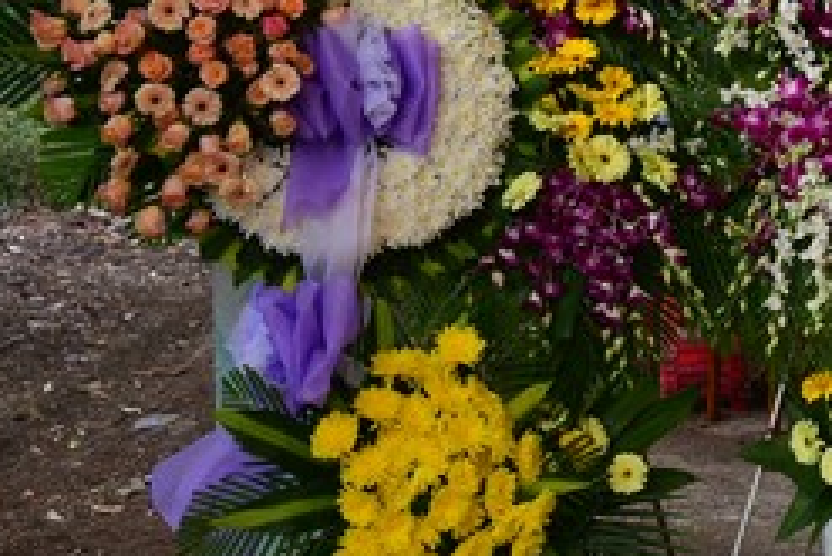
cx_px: 920
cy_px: 125
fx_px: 1827
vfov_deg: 17.2
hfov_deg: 24.0
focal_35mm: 79
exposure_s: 1/200
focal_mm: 30
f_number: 4
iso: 500
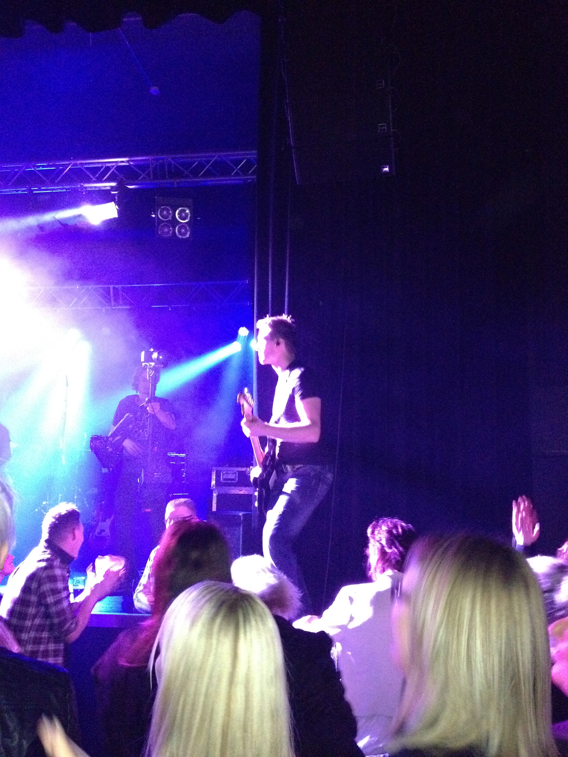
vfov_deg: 52.6
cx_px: 284
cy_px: 378
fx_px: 766
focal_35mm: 35
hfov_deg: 40.7
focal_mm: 4.28
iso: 800
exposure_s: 1/16
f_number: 2.4
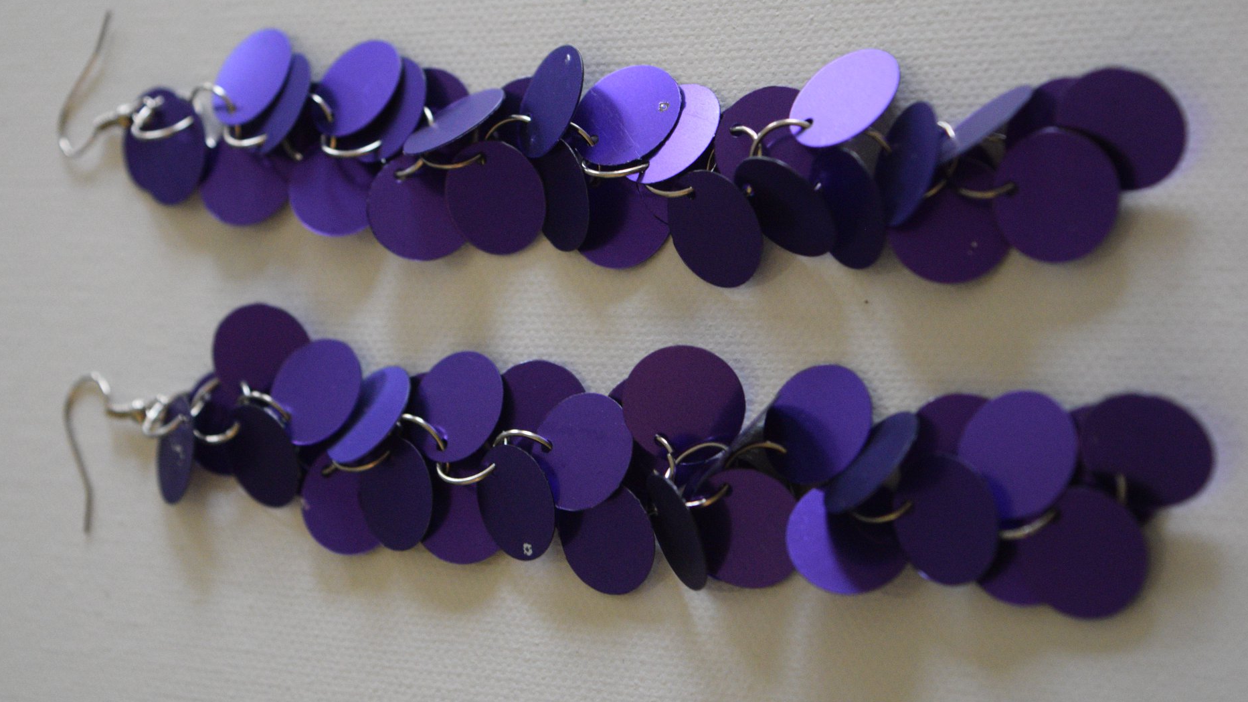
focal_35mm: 82
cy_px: 296
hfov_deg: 25.9
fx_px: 2714
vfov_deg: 14.7
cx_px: 623
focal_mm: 52
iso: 3200
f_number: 5.6
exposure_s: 1/100
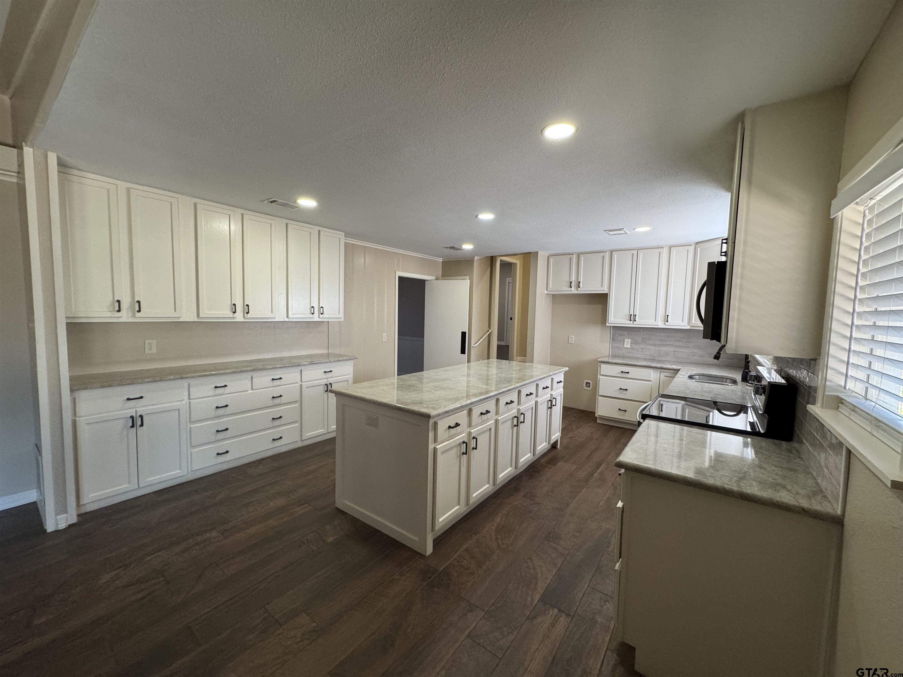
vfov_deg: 85.7
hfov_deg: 102.1
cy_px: 338
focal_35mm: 14
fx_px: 365
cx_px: 452
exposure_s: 1/120
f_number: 2.2
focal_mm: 2.22
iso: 250
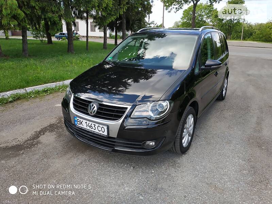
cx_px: 136
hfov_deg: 71.6
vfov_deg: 56.8
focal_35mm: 24
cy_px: 102
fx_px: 189
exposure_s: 1/690
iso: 250
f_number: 1.9
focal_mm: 3.9
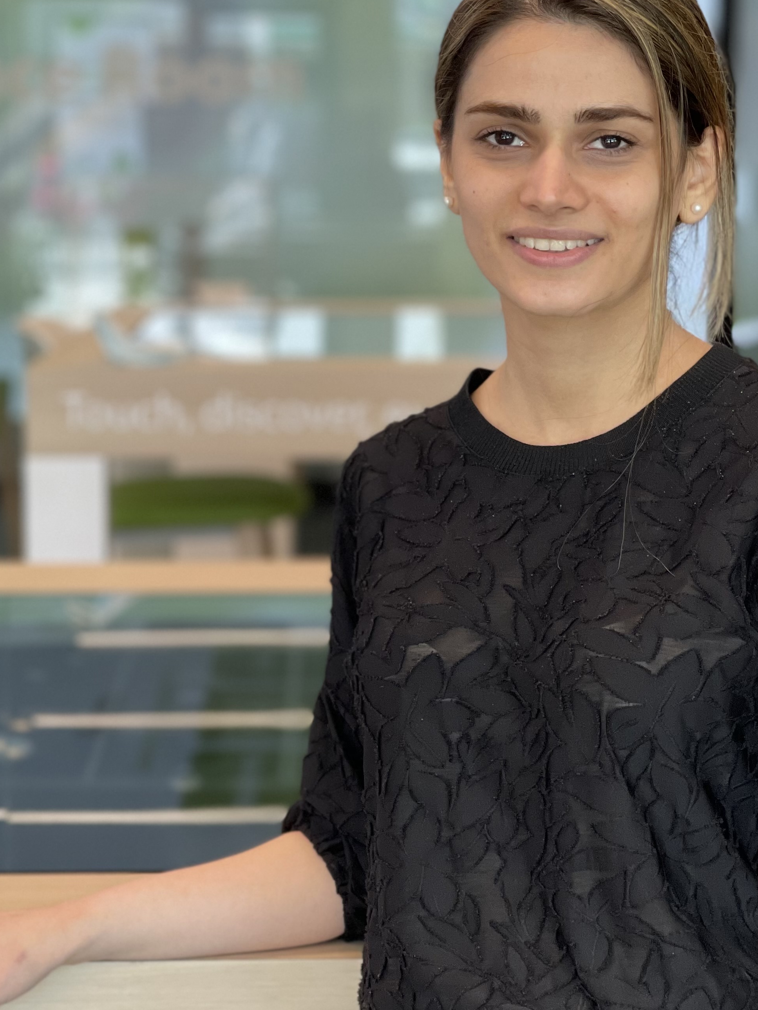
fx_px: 2920
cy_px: 484
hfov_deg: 14.8
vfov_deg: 19.6
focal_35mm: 100
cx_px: 396
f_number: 2.2
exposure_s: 1/120
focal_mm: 7.5
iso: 160
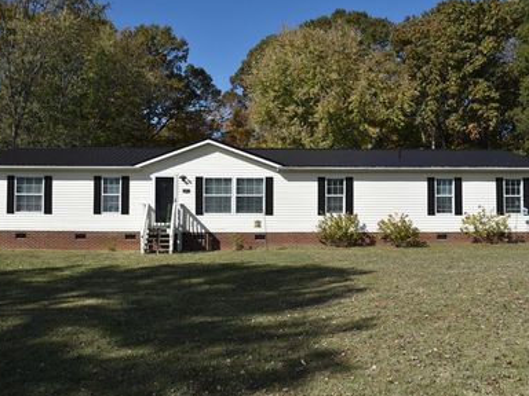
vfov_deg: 40.7
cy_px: 193
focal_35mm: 35
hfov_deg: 52.5
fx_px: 535
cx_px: 236
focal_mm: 28
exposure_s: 1/400
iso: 200
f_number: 10
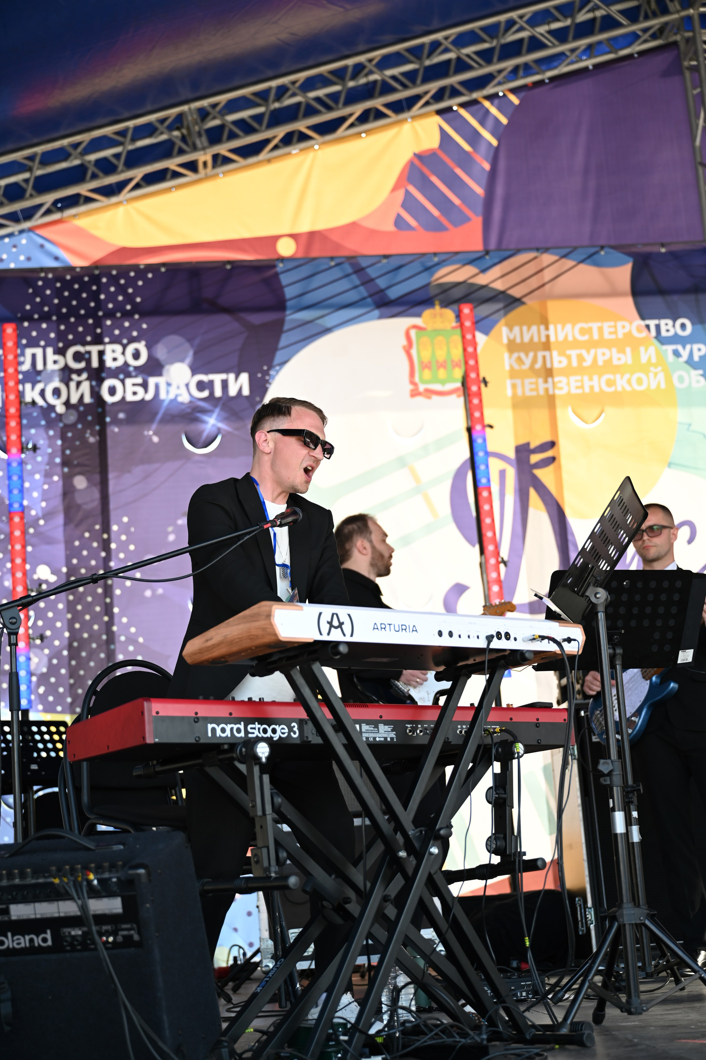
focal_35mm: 55
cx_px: 353
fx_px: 1620
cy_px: 530
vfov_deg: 36.3
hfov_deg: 24.6
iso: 160
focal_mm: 55
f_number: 2.8
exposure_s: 1/200
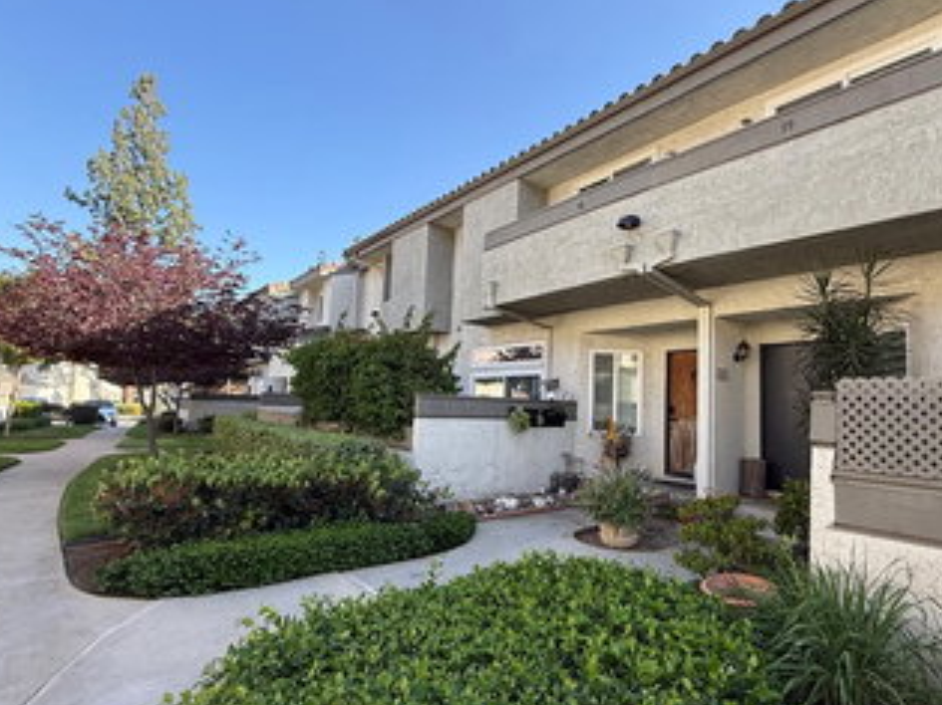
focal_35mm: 19
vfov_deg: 68.6
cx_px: 546
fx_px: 517
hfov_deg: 84.0
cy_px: 367
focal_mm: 2.22
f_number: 2.2
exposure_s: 1/430
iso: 64
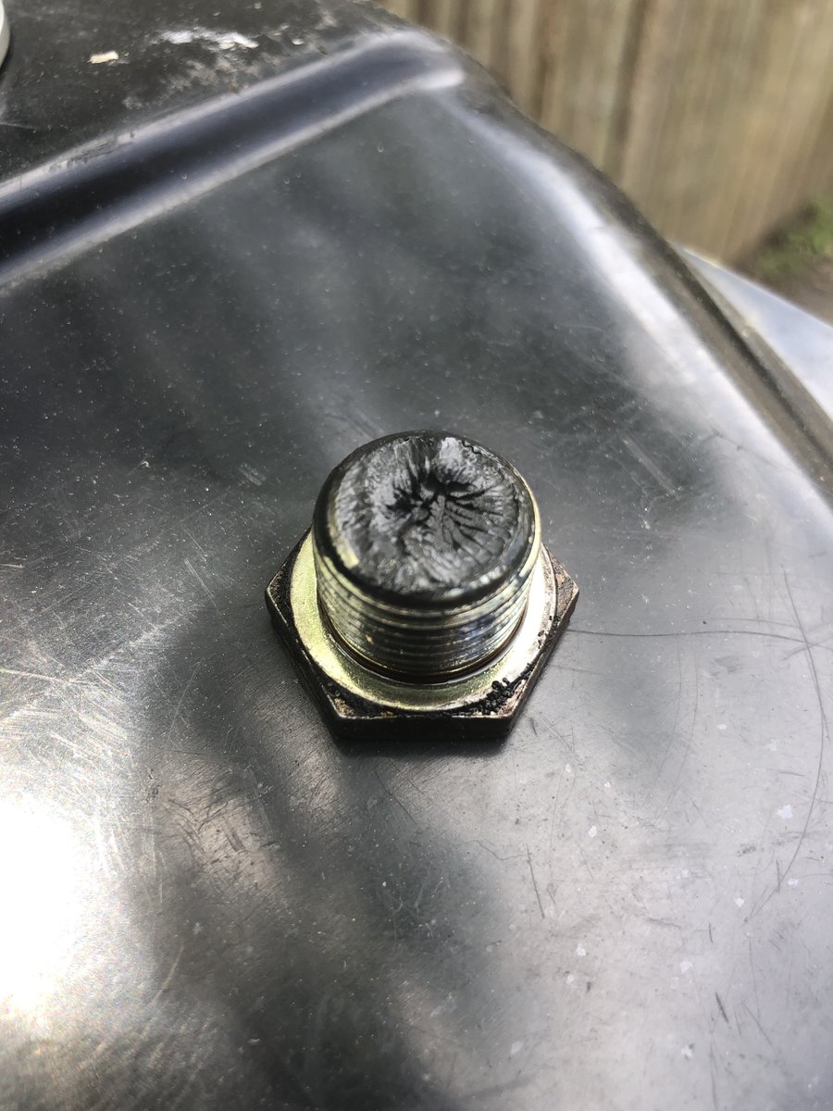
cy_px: 556
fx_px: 898
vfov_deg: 63.4
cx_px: 416
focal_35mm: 28
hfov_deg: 49.7
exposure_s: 1/131
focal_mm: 4
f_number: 1.8
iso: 20
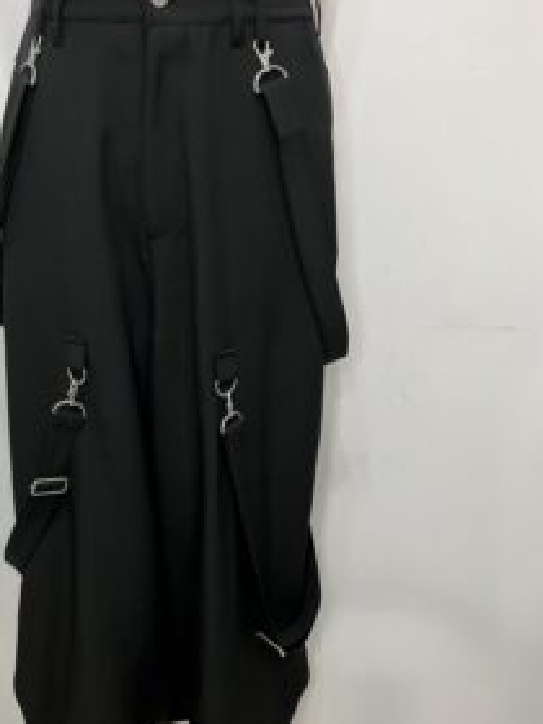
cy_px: 388
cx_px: 173
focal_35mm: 40
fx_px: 837
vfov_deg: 46.8
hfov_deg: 35.5
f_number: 1.8
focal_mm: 3.99
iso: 125
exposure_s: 1/50
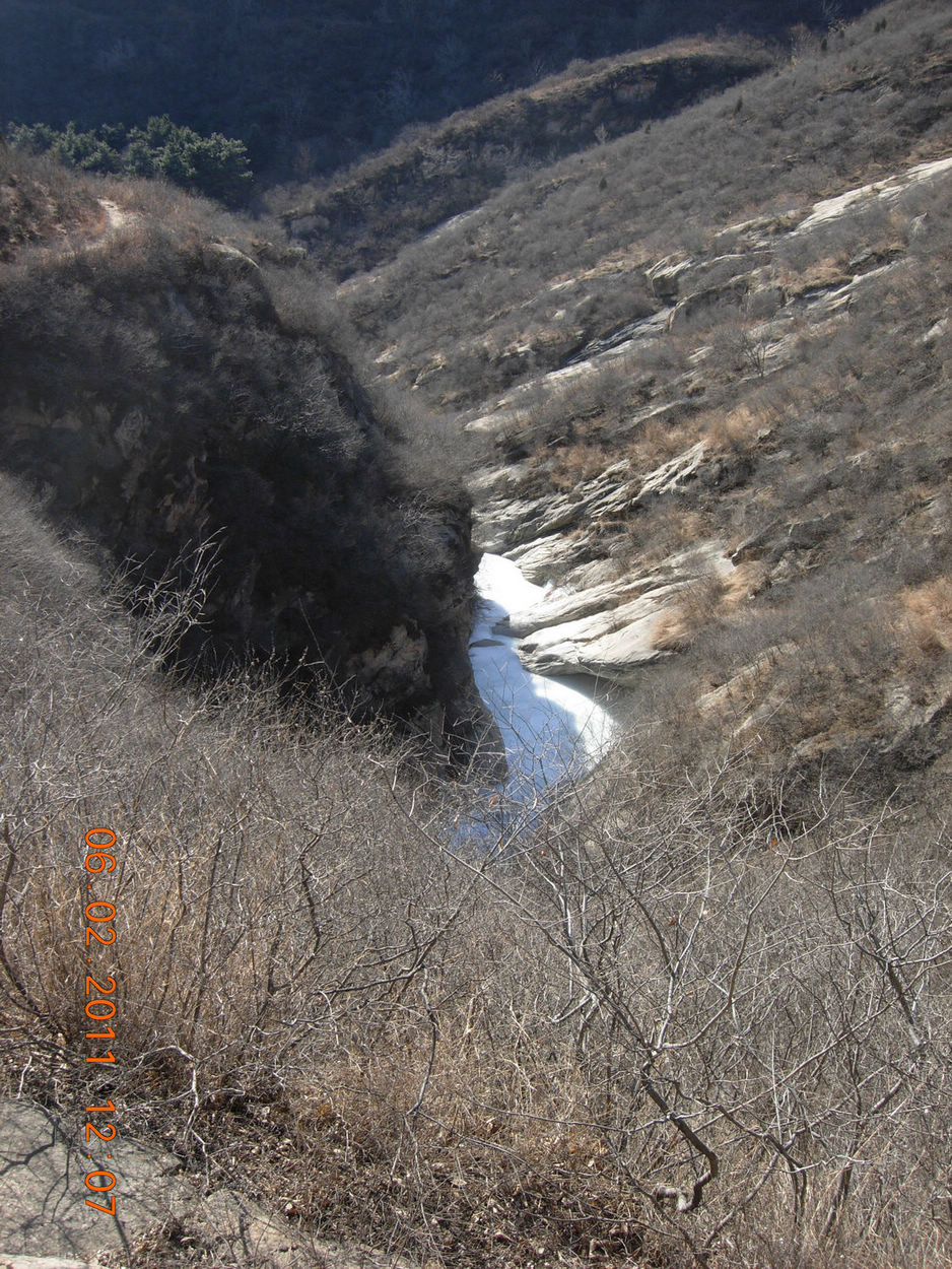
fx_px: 1320
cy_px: 634
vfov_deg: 51.3
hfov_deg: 39.7
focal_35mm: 36
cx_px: 476
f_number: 4.3
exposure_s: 1/242
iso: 50
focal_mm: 7.5
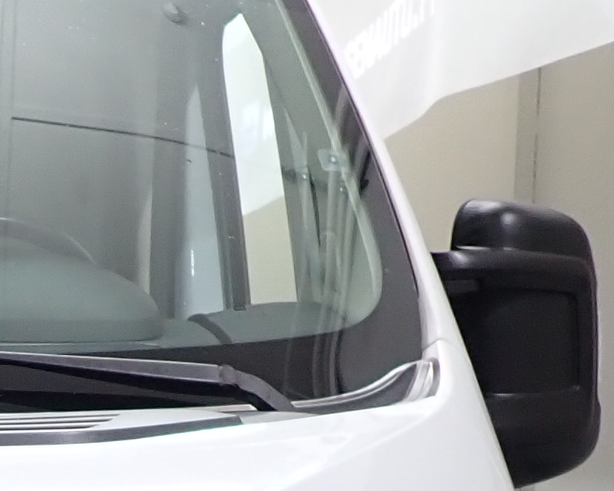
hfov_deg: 15.2
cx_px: -363
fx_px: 2090
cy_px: 732
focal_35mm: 115
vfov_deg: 12.7
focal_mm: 4.5
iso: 200
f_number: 2
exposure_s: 1/60
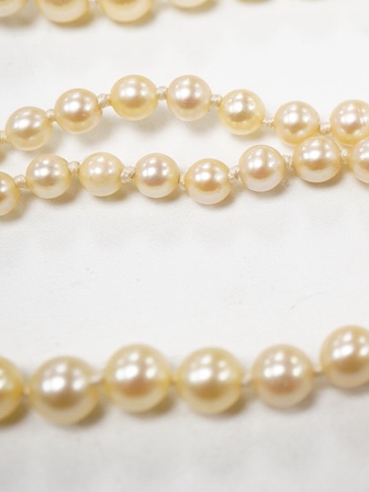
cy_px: 166
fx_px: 1237
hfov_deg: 16.3
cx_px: 439
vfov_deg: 22.4
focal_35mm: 87
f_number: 9
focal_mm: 30
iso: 1250
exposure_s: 1/125
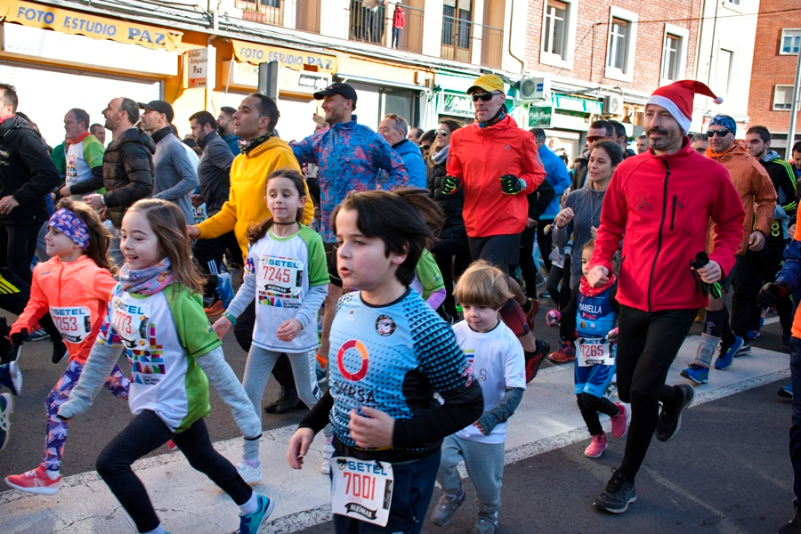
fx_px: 868
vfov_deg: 34.2
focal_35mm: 39
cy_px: 267
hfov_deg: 49.6
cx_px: 400
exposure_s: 1/500
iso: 200
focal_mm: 26
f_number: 5.6
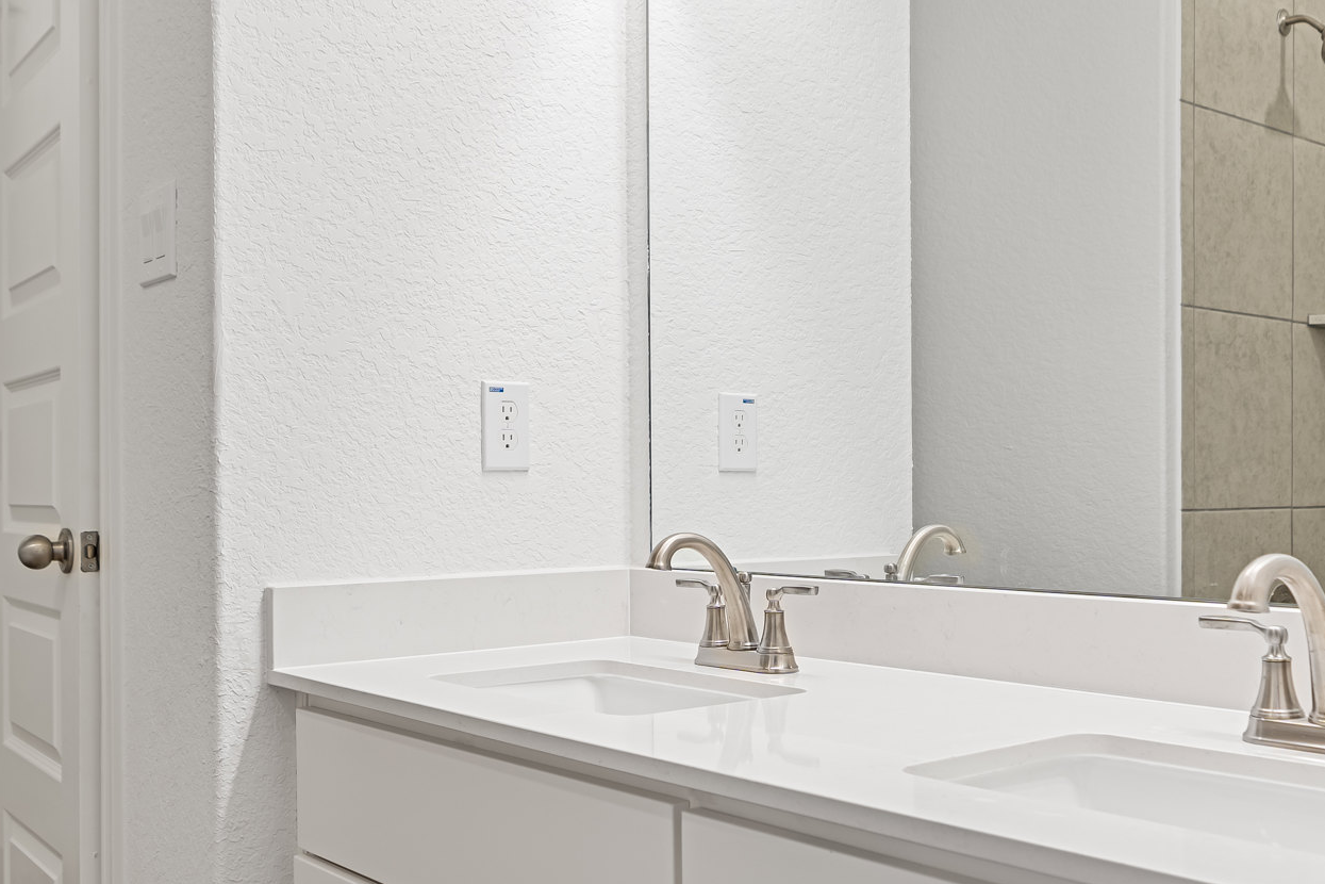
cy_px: 570
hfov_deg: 51.9
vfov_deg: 35.7
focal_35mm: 37
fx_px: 1362
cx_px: 634
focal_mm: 16
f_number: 2.8
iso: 160
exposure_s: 1/30
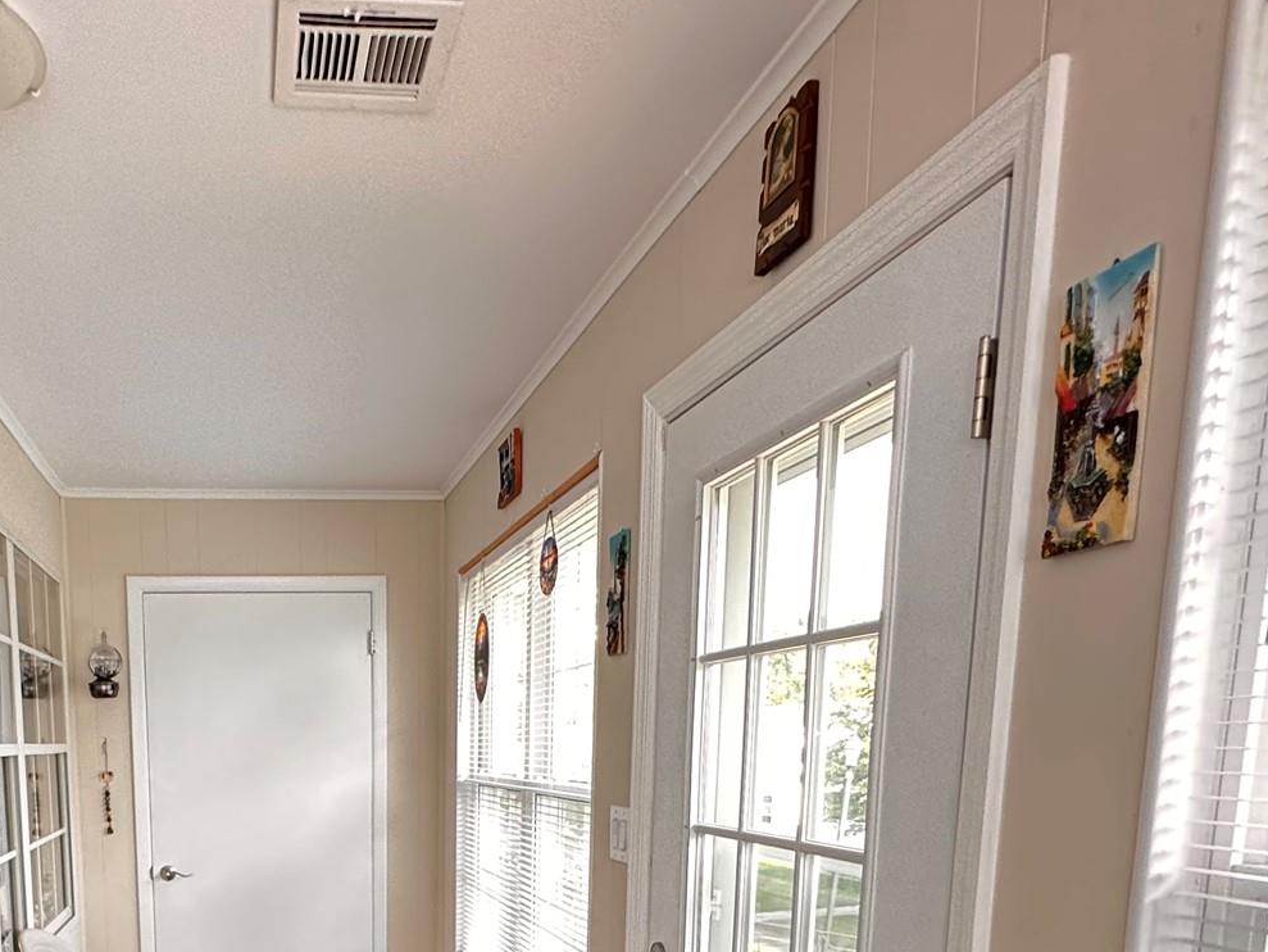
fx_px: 1062
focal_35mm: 29
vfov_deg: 42.8
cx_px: 305
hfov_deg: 58.2
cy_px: 911
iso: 250
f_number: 2.2
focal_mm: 2.22
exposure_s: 1/99
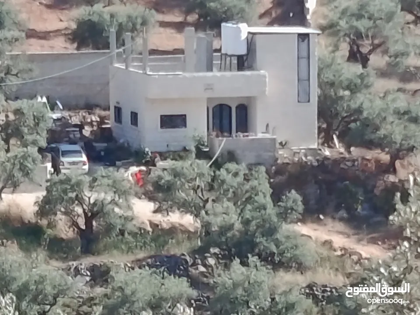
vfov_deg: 4.2
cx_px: 210
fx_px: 4307
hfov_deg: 5.6
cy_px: 158
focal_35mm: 355
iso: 50
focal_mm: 5.24
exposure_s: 1/292
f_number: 1.7
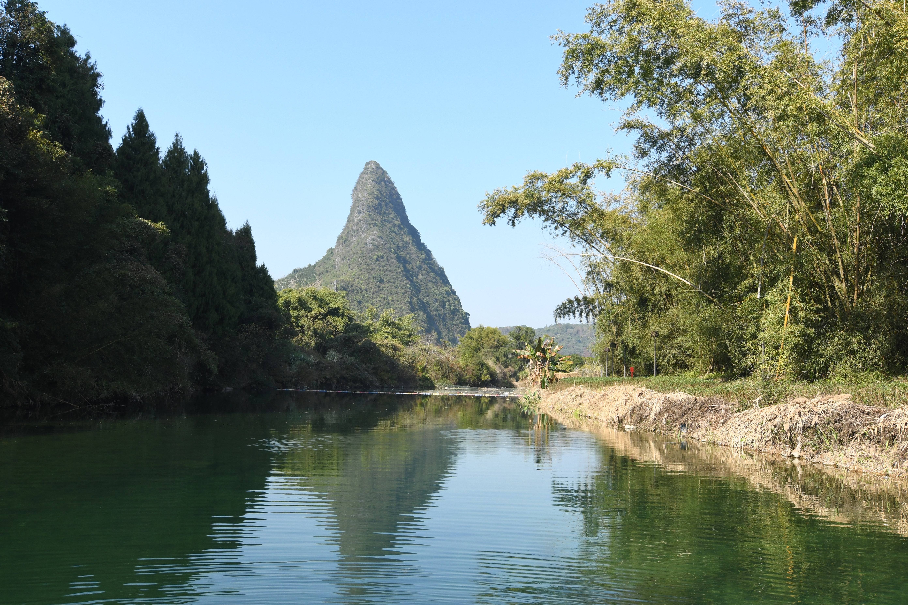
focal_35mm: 33
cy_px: 302
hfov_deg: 57.2
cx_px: 454
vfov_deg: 40.0
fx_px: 832
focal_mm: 22
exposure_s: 1/640
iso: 400
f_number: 8
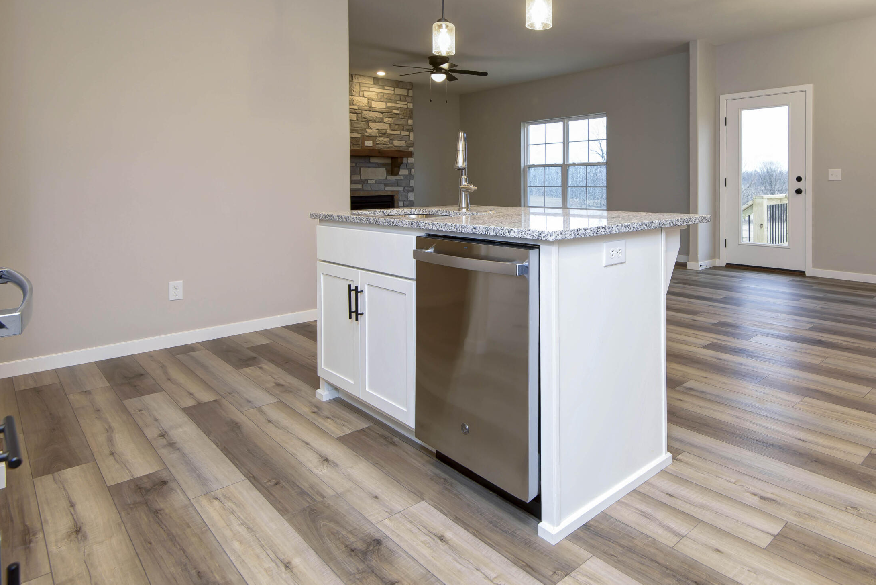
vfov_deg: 56.3
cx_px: 540
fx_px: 535
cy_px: 205
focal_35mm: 22
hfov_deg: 77.4
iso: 400
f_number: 6.7
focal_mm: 16
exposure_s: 1/15
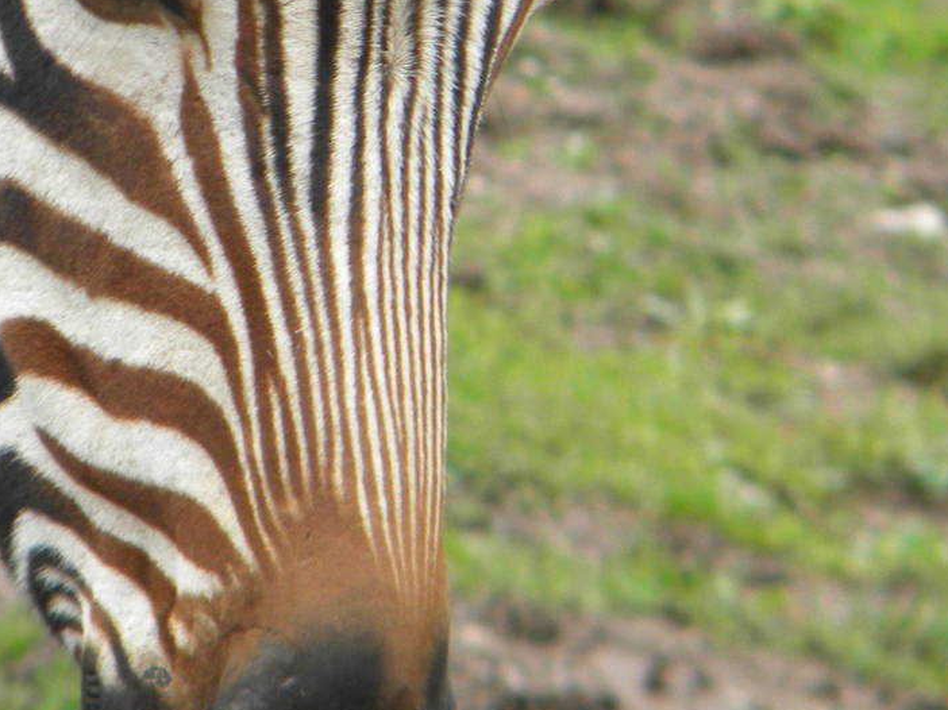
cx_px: 254
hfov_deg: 2.1
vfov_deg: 1.6
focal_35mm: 944
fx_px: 25844
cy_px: 212
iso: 148
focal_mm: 75
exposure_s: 1/267
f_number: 5.4
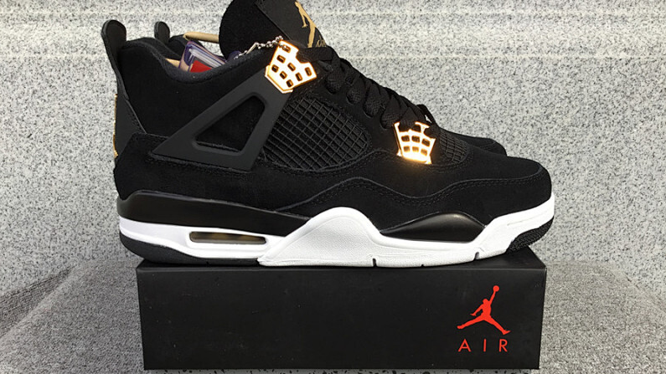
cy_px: 197
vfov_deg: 34.6
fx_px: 600
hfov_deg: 58.0
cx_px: 333
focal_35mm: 34
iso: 25
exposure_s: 1/130
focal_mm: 3.3
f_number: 2.4
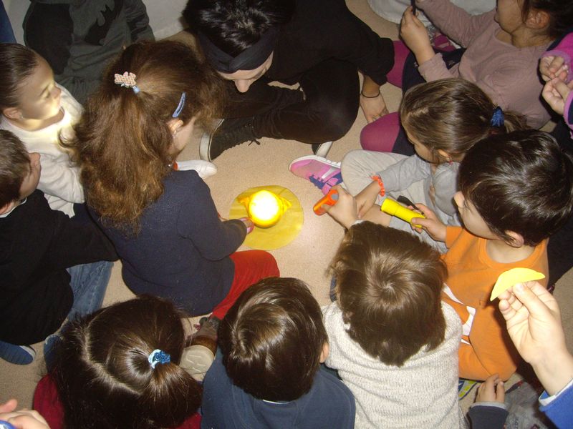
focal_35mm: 38
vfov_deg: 37.7
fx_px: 629
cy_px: 214
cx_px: 286
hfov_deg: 49.0
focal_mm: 6.2
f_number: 2.7
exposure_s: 1/40
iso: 200
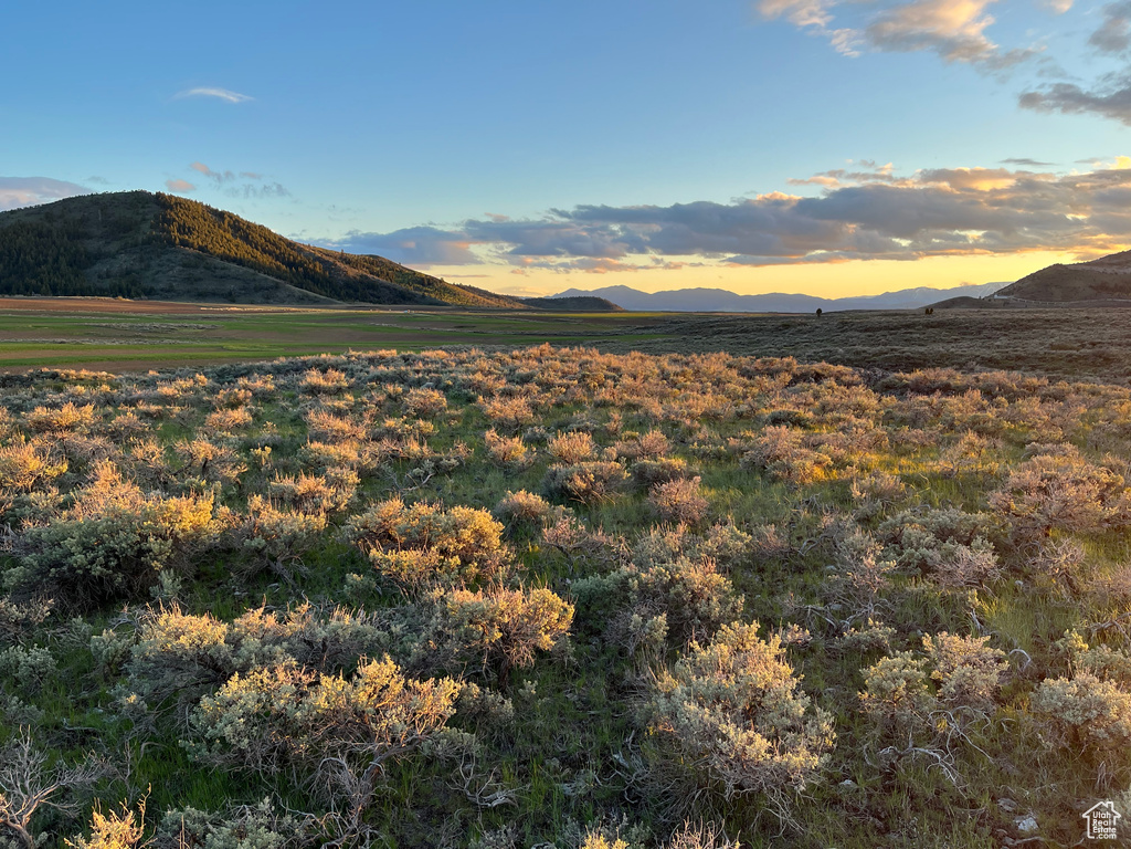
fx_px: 849
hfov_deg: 67.3
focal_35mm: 26
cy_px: 424
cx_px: 566
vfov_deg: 53.1
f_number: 1.6
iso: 40
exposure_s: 1/250
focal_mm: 5.1
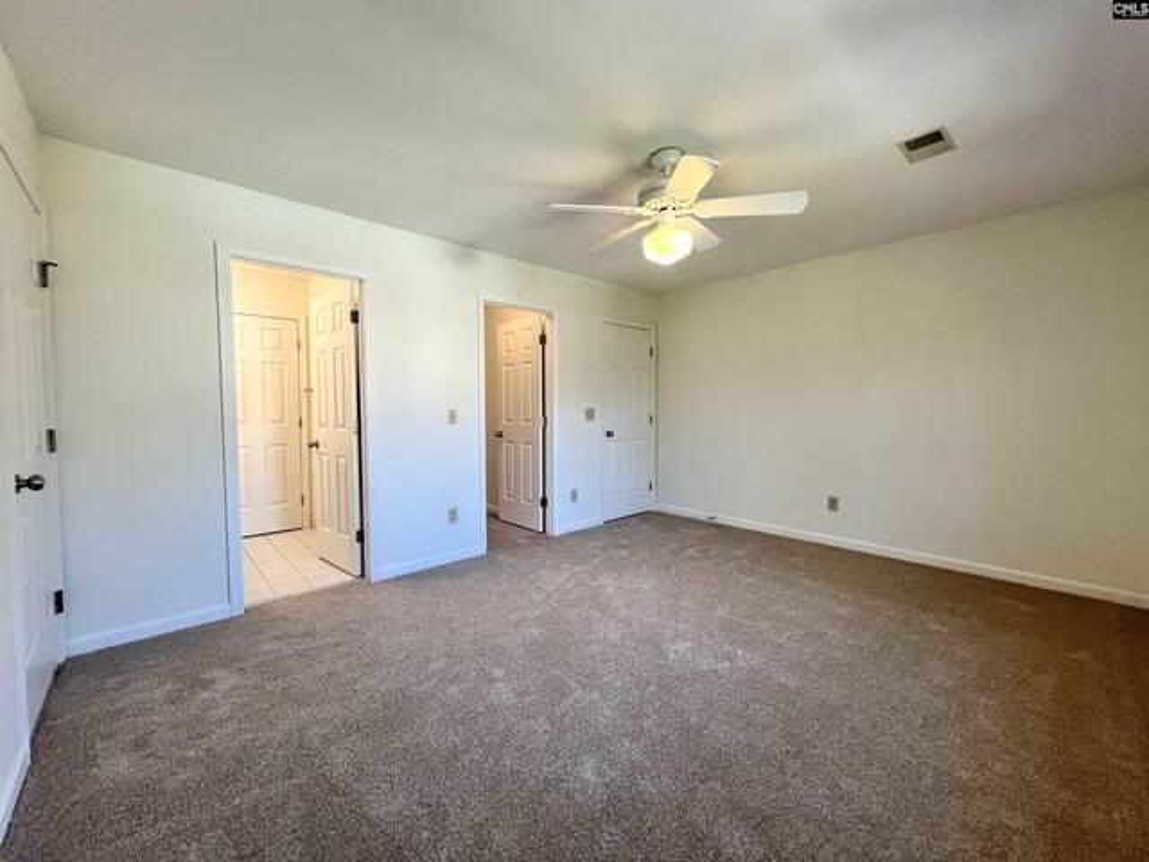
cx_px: 574
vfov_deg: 89.9
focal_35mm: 13
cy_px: 431
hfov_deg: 106.2
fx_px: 432
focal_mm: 1.57
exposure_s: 1/120
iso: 160
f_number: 1.8
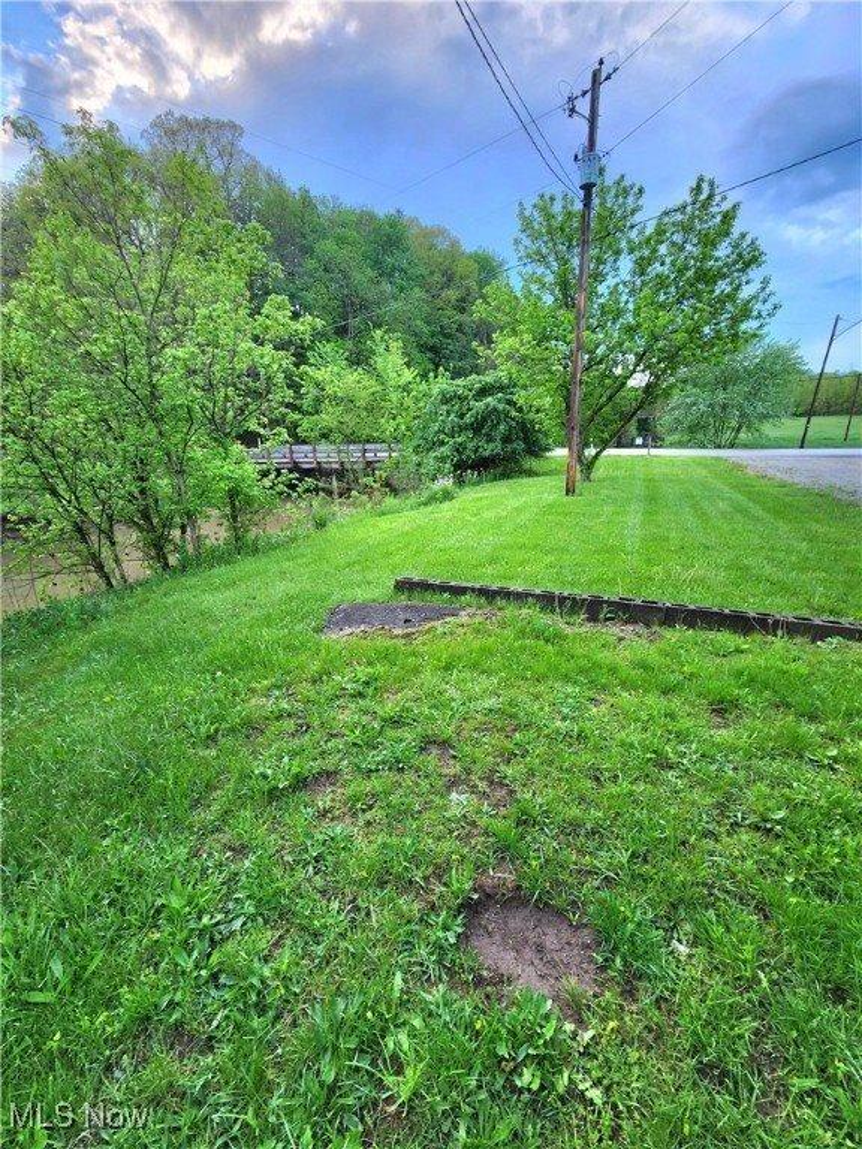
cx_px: 431
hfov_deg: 89.9
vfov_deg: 106.2
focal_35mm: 13
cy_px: 574
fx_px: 432
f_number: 2.2
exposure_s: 1/133
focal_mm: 2.2
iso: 50
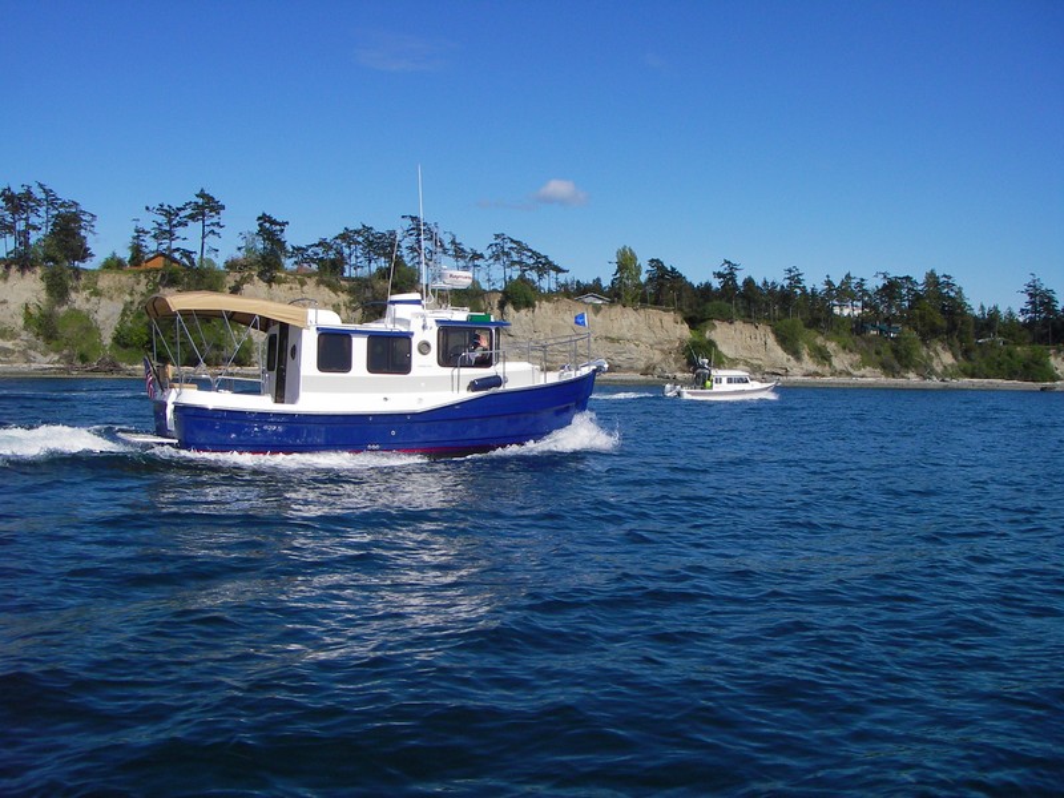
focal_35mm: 38
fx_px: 1168
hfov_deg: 49.0
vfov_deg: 37.7
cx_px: 532
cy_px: 399
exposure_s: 1/400
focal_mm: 6.3
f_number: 6.6
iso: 50
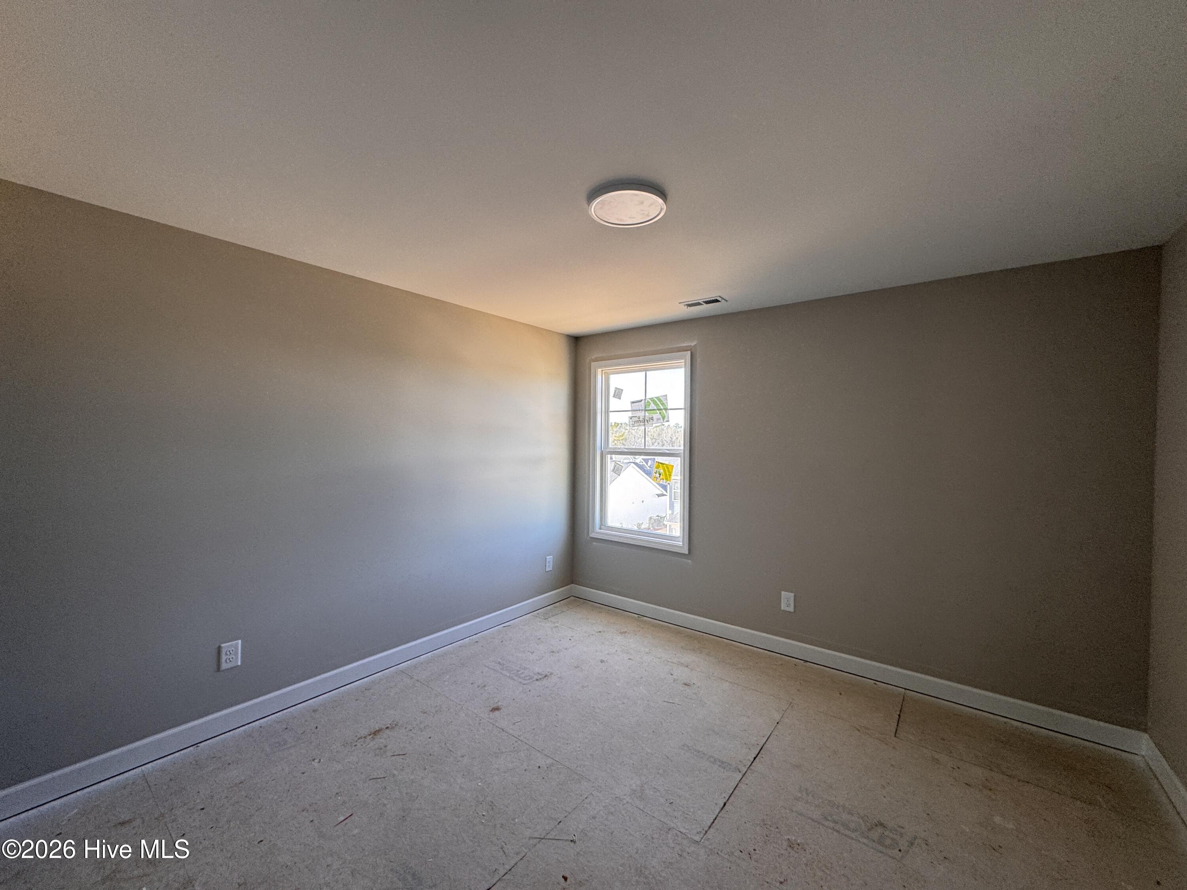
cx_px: 594
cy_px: 445
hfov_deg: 102.1
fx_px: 480
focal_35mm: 14
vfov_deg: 85.7
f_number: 2.2
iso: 80
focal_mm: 2.22
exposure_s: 1/99
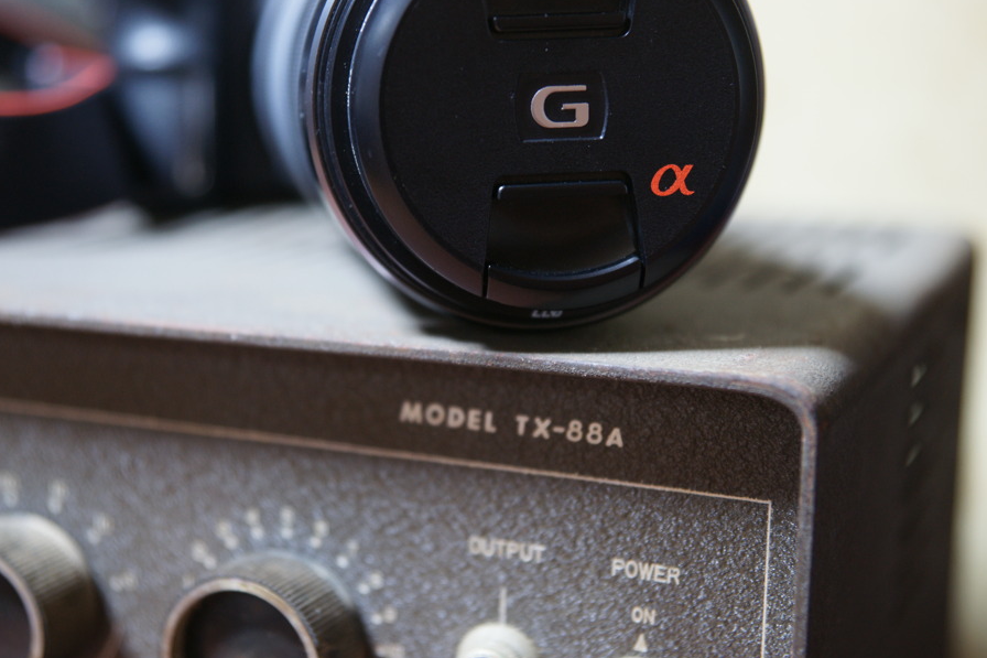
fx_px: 2193
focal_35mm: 80
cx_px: 432
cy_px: 335
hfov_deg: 25.3
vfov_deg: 17.1
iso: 400
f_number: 2.8
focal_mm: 70
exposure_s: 1/8
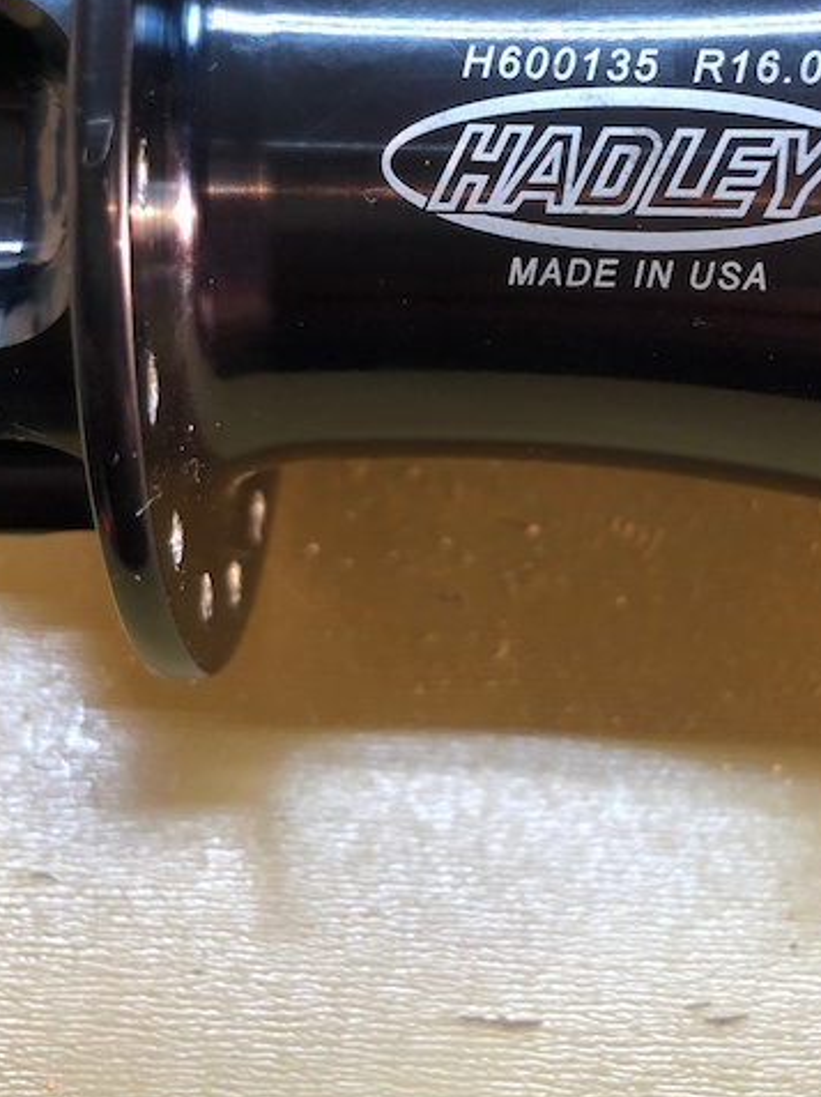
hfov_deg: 30.5
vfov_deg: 39.4
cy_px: 274
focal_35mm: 47
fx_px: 1488
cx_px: 589
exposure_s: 1/24
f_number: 1.8
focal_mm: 4
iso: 32
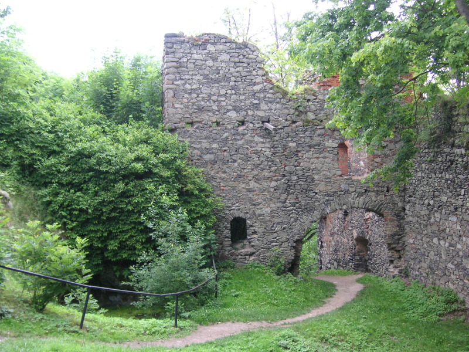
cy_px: 176
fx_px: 677
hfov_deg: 38.2
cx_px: 234
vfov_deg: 29.1
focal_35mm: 50
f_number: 3.4
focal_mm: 8.4
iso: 64
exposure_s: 1/45
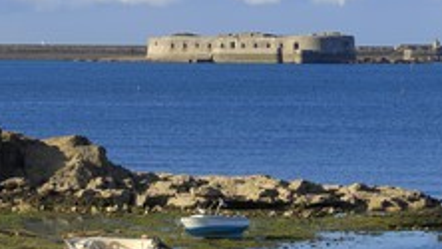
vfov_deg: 5.8
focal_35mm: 208
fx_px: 2438
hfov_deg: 10.3
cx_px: 126
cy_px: 100
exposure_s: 1/160
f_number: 8
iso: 100
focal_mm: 70
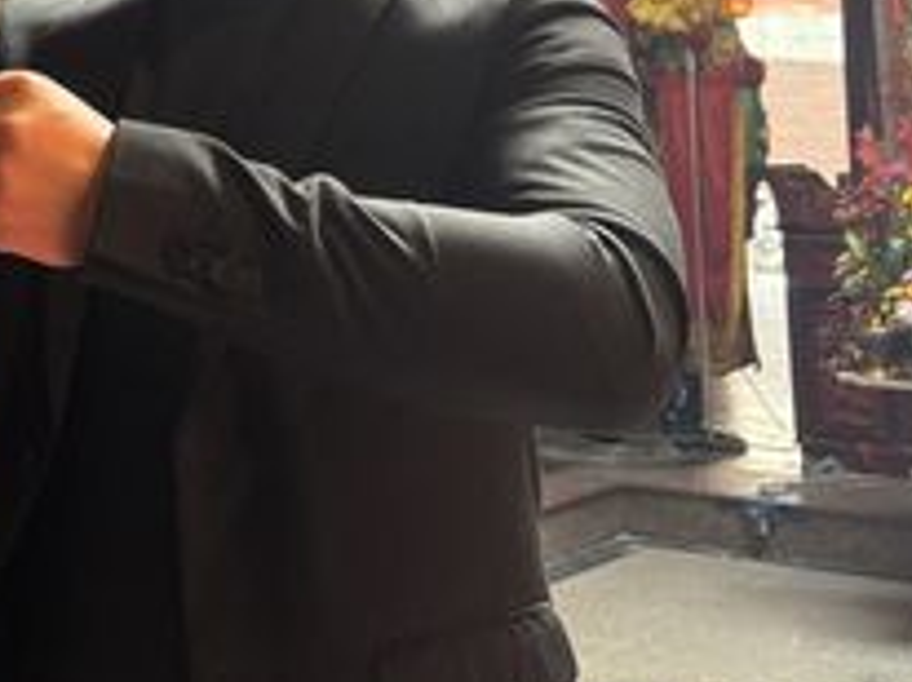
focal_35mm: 70
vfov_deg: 19.5
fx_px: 1842
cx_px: -4
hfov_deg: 26.3
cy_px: -173
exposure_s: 1/120
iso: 160
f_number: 1.78
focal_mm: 6.76
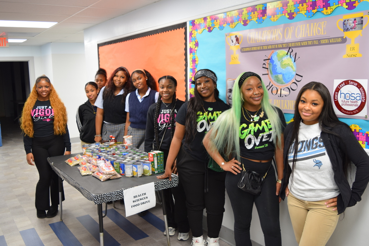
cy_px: 123
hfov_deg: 55.1
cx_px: 184
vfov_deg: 38.4
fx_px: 354
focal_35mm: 34
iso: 560
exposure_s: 1/30
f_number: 4
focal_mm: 23
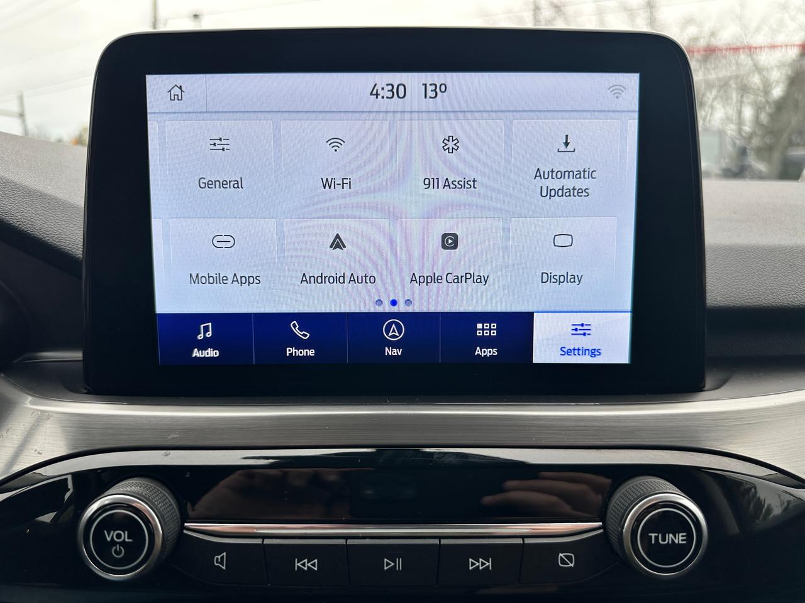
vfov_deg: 56.8
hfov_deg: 71.6
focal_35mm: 24
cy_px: 302
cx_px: 402
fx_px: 558
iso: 80
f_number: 1.78
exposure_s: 1/594
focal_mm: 6.86
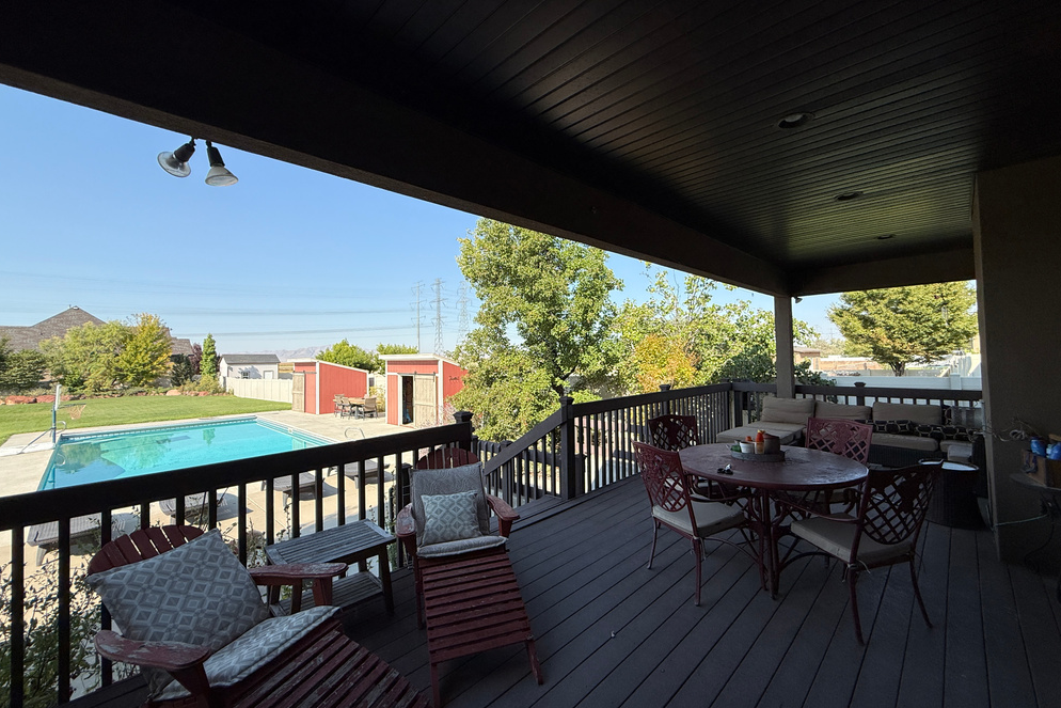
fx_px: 442
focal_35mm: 15
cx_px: 539
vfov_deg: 77.3
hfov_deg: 100.4
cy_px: 342
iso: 50
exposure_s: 1/1312
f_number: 2.2
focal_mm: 2.22
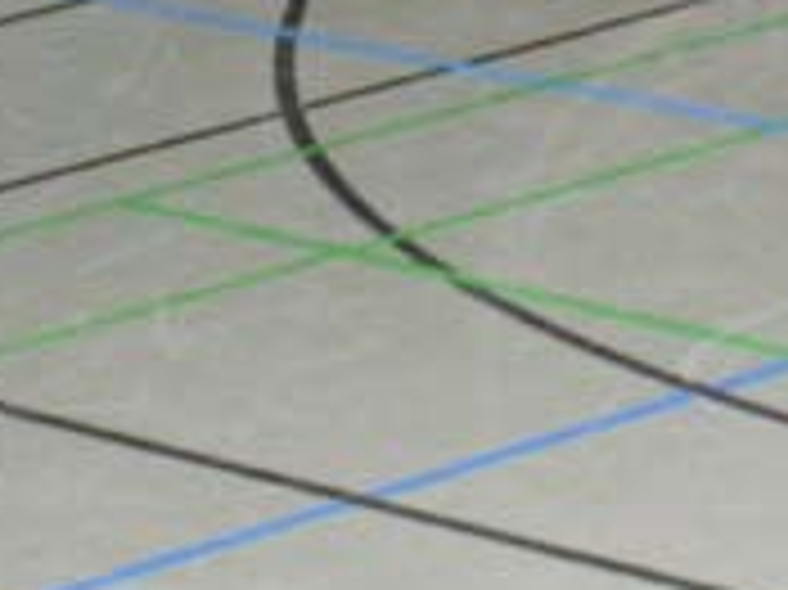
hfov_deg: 5.3
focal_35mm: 371
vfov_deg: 4.0
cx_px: 815
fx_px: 8440
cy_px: -356
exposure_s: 1/125
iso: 200
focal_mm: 16.6
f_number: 5
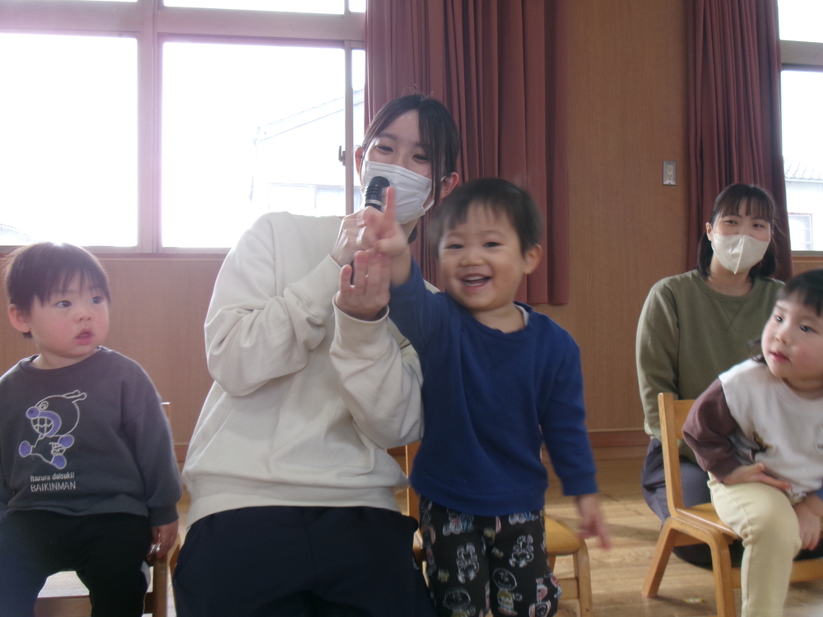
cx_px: 412
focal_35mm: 36
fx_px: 856
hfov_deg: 51.4
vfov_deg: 39.7
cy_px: 308
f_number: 4.5
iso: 100
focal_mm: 6.4
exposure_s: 1/38
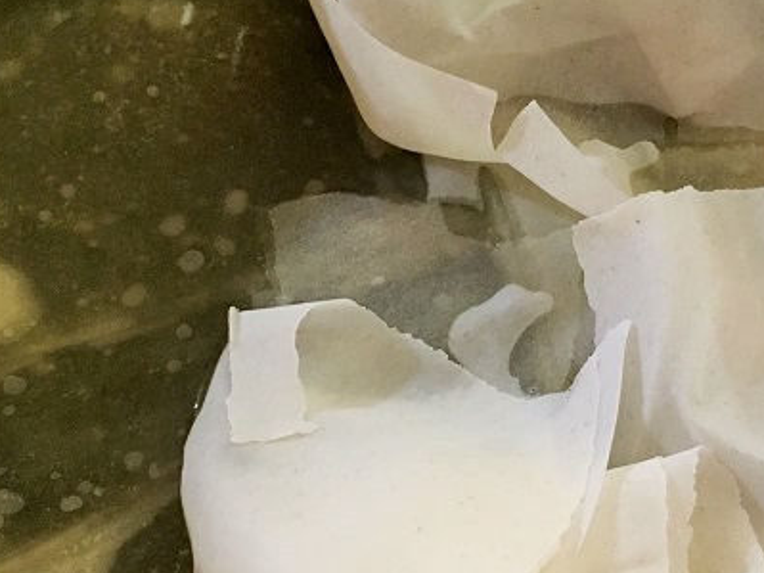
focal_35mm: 69
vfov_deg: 21.3
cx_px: 530
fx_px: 1522
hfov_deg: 27.9
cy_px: 274
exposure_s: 1/20
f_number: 2.2
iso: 200
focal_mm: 4.15
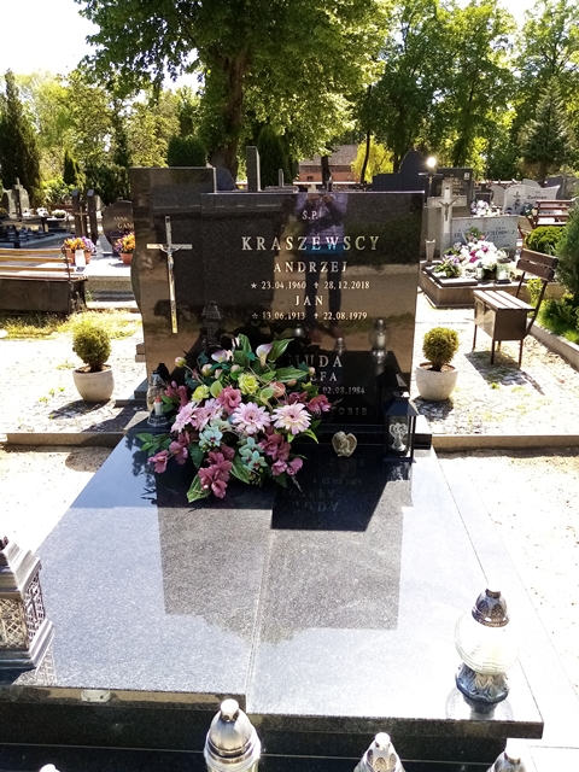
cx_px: 290
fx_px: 580
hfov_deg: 53.1
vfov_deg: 67.3
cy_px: 386
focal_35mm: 26
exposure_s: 1/336
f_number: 1.8
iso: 109
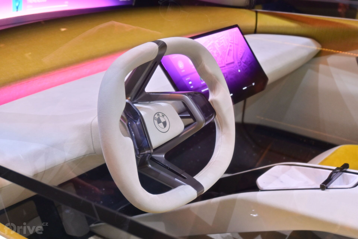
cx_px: 179
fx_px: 522
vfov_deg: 25.8
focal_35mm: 52
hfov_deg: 37.9
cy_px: 120
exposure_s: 1/60
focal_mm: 35
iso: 500
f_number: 5.3
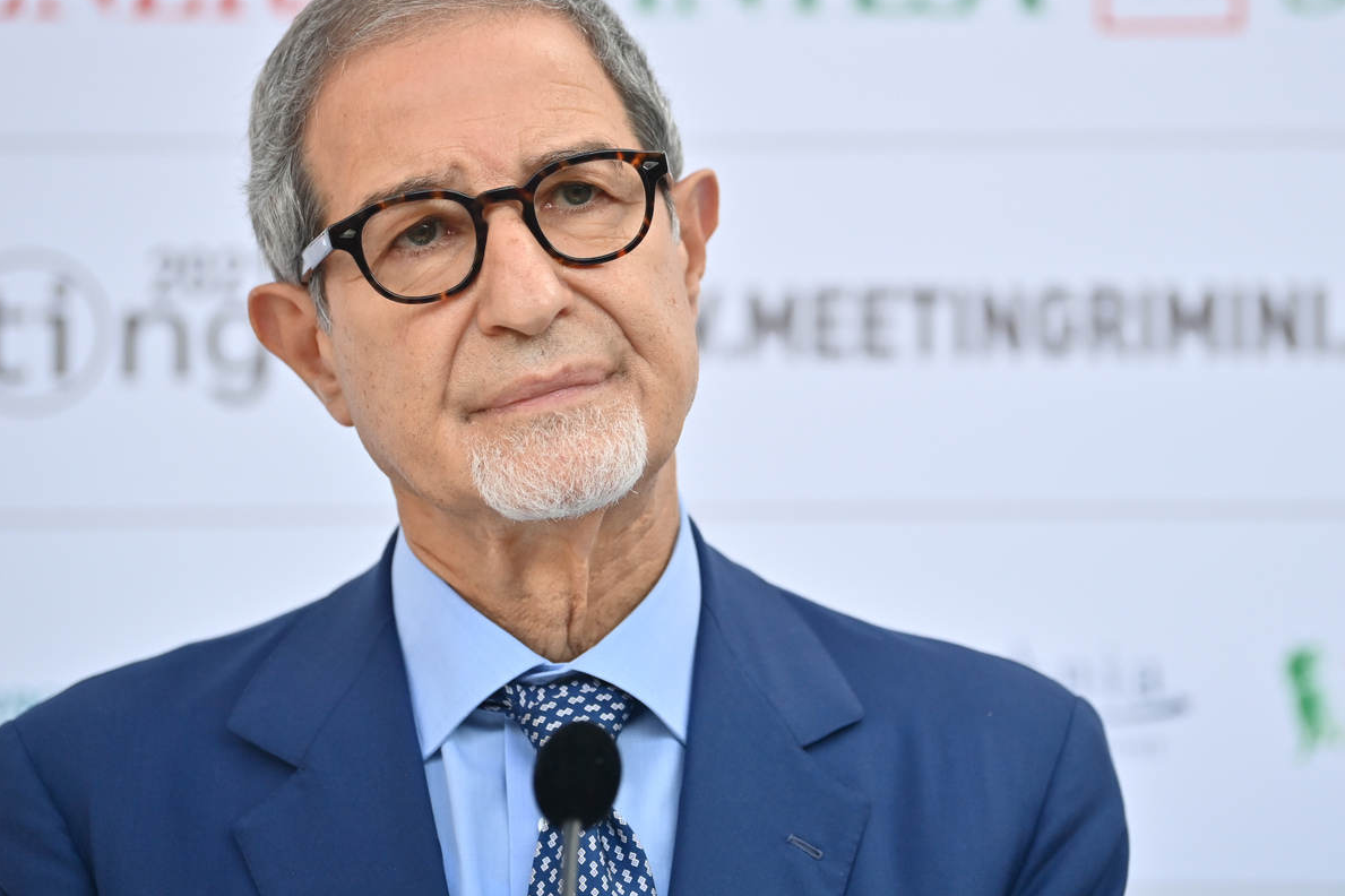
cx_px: 790
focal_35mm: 159
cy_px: 384
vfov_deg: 8.6
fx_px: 5938
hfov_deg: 12.9
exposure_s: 1/400
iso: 640
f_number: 3.2
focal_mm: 135
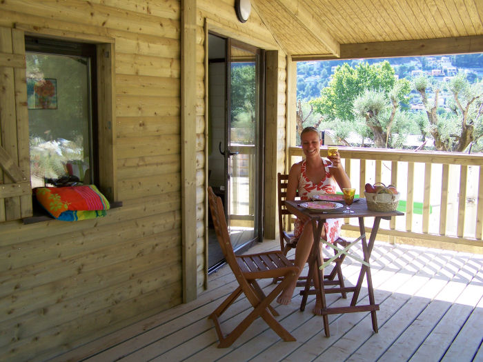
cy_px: 181
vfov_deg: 37.7
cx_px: 242
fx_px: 530
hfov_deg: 49.0
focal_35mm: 38
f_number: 2.8
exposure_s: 1/100
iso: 64
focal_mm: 6.3
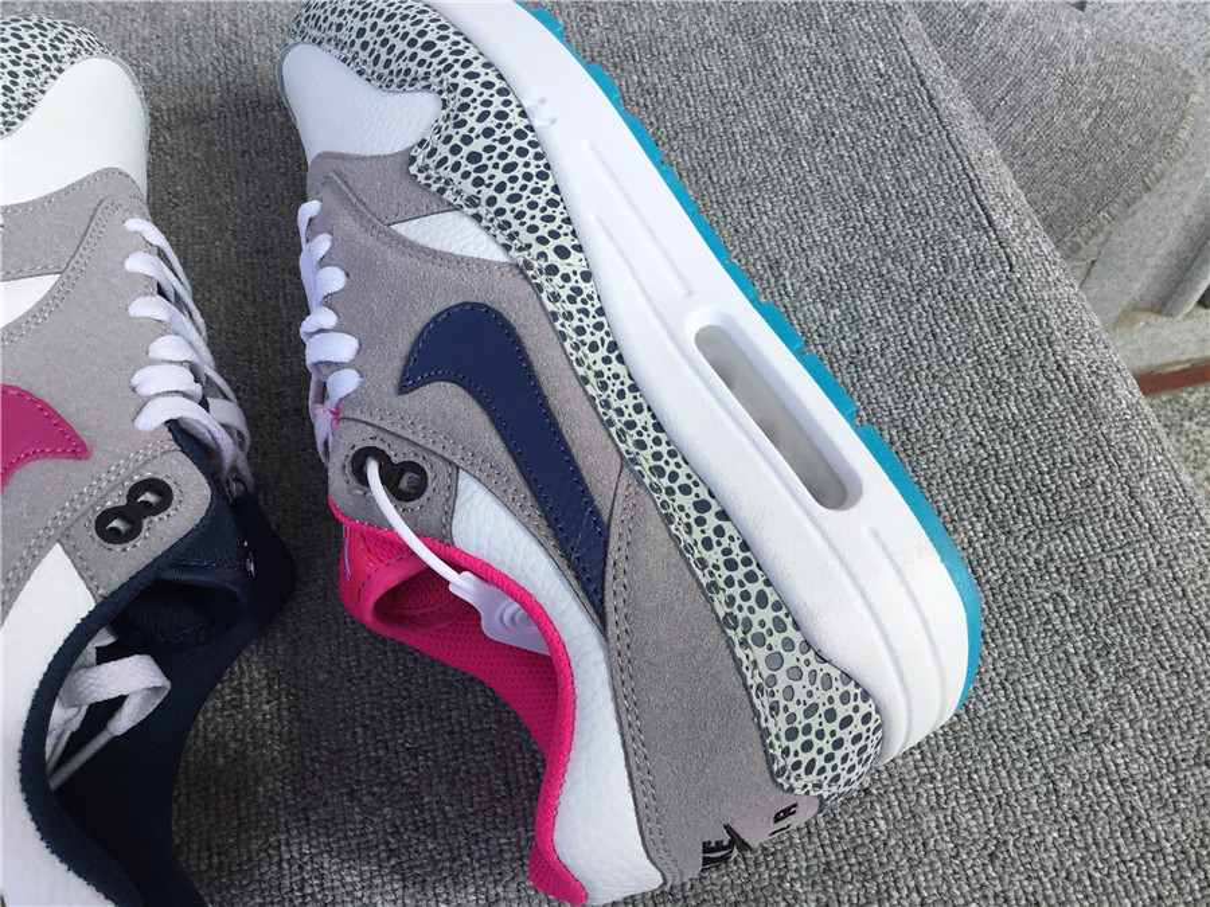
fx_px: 1084
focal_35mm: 31
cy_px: 454
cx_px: 605
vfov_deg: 45.4
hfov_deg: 58.4
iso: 25
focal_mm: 3.3
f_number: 2.4
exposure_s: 1/479
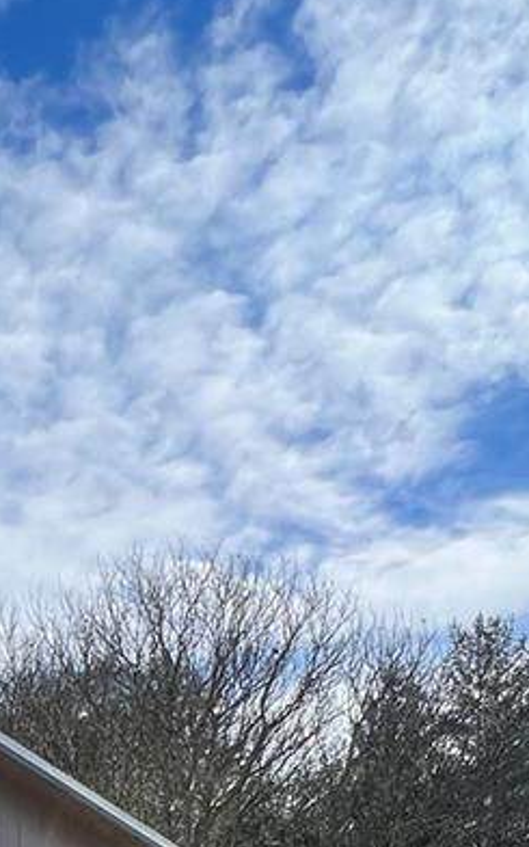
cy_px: 1126
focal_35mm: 54
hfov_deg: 21.1
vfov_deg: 29.5
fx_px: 1246
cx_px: -214
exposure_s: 1/1325
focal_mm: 1.57
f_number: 1.8
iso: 32
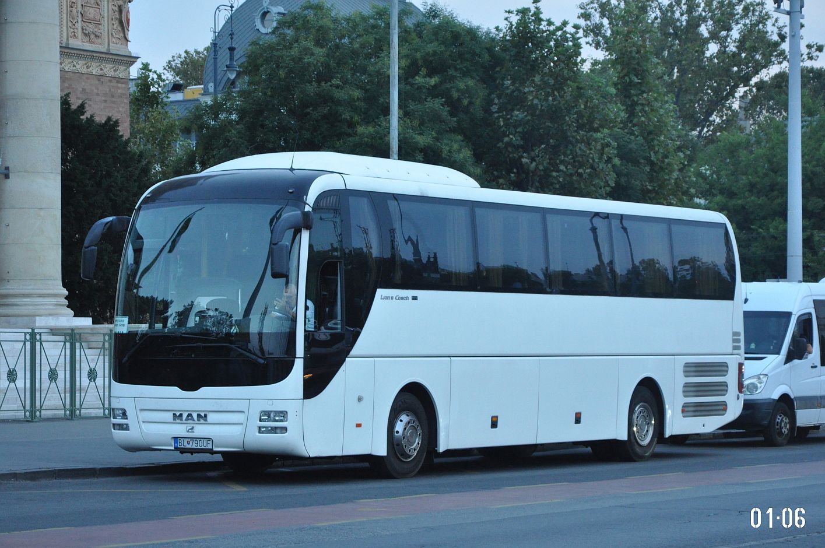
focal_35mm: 112
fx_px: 2575
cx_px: 412
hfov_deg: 18.2
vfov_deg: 12.1
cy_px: 274
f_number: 5.3
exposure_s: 1/20
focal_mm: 75
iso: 1600
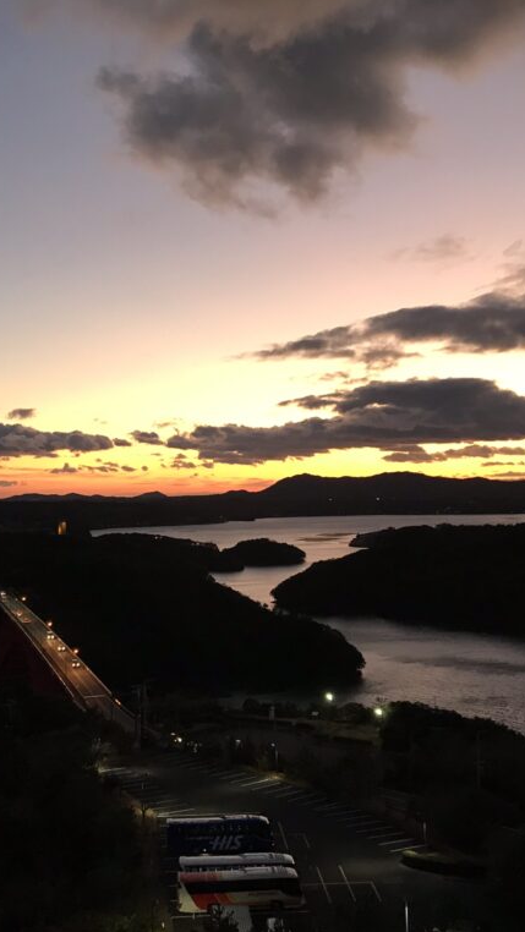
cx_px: 219
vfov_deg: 49.4
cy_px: 466
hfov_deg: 29.0
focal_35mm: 41
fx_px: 1014
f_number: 1.8
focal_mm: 3.99
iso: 40
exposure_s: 1/15
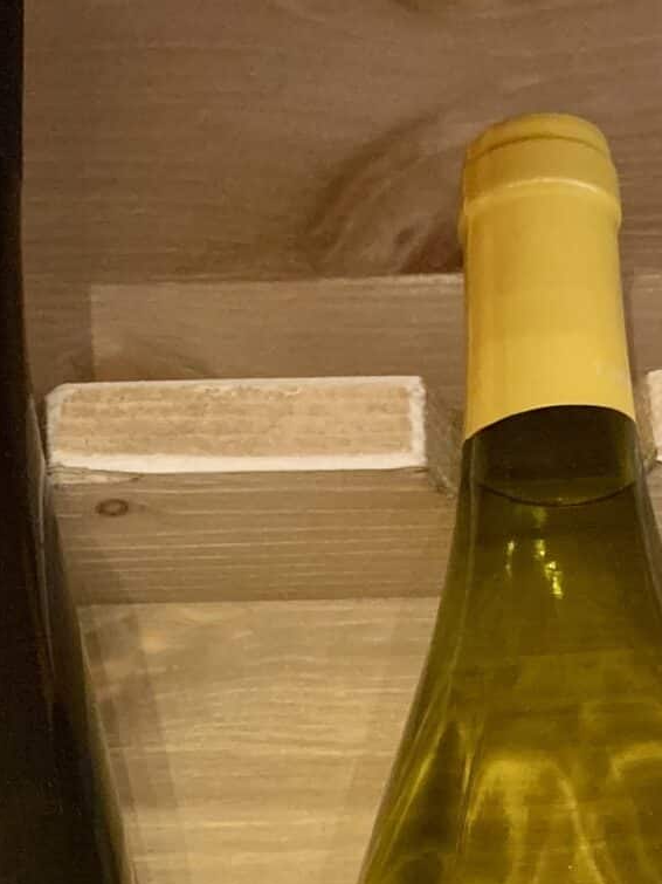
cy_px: 909
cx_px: 185
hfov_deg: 15.5
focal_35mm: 95
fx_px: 2423
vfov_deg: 20.0
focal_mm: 3.99
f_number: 1.8
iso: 100
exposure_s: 1/50
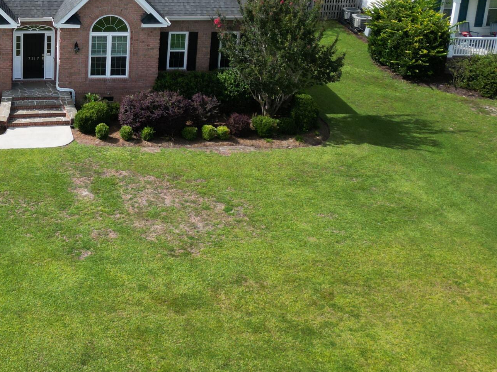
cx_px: -6
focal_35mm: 56
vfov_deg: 24.9
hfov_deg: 31.6
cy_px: 4
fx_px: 804
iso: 120
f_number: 1.7
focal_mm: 6.72
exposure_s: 1/3000
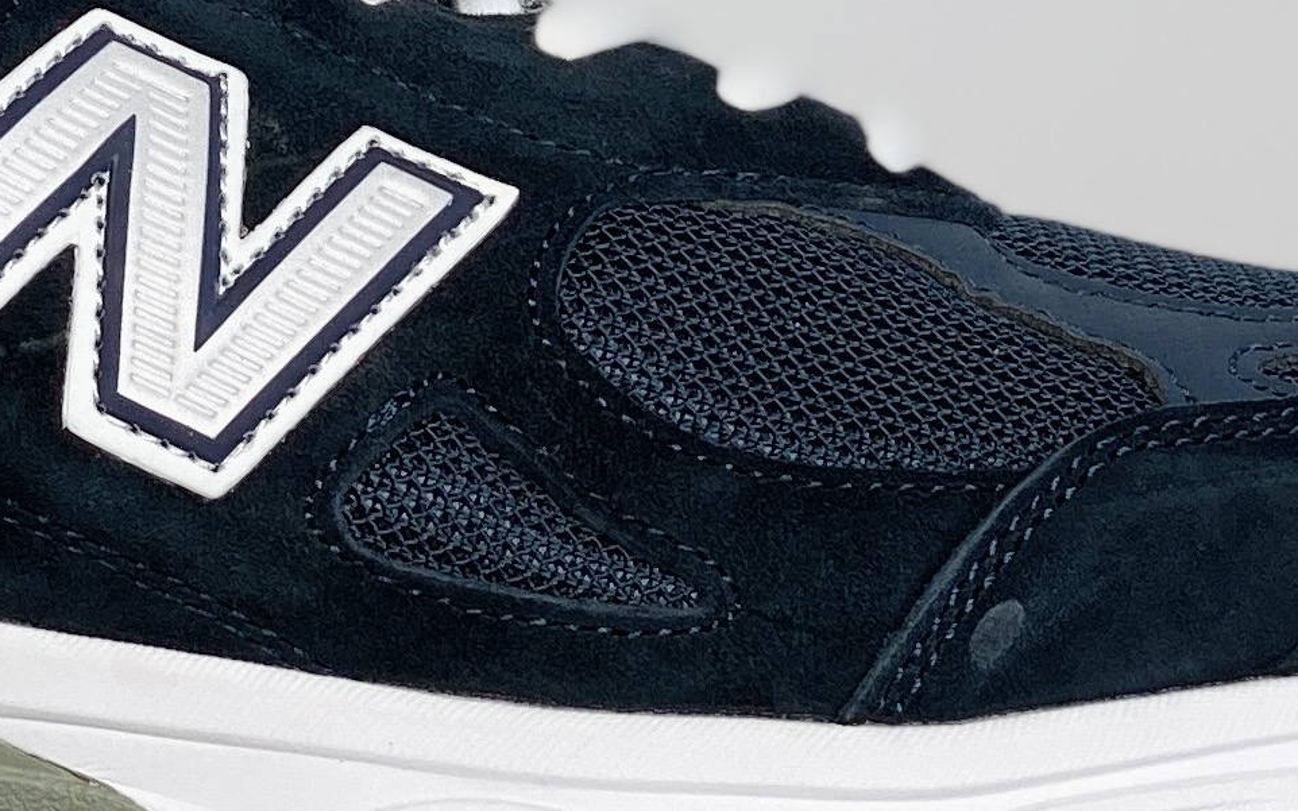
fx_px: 8171
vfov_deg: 5.6
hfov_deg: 9.1
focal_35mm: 231
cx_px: 229
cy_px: -290
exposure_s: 1/115
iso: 20
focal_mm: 6
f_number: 2
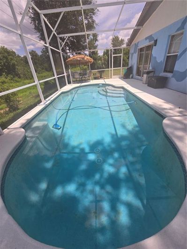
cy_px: 124
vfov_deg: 106.2
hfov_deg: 89.9
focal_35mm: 13
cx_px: 94
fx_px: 94
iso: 50
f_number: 2.2
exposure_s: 1/1380
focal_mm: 2.2
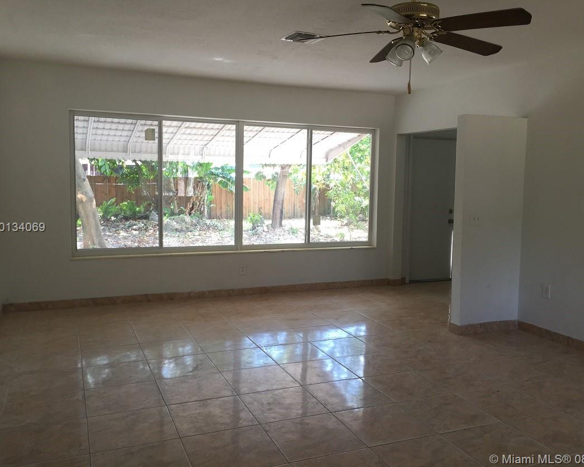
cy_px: 228
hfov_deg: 57.2
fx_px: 536
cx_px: 301
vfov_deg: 47.1
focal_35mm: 31
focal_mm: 4.15
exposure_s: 1/60
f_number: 2.2
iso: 32
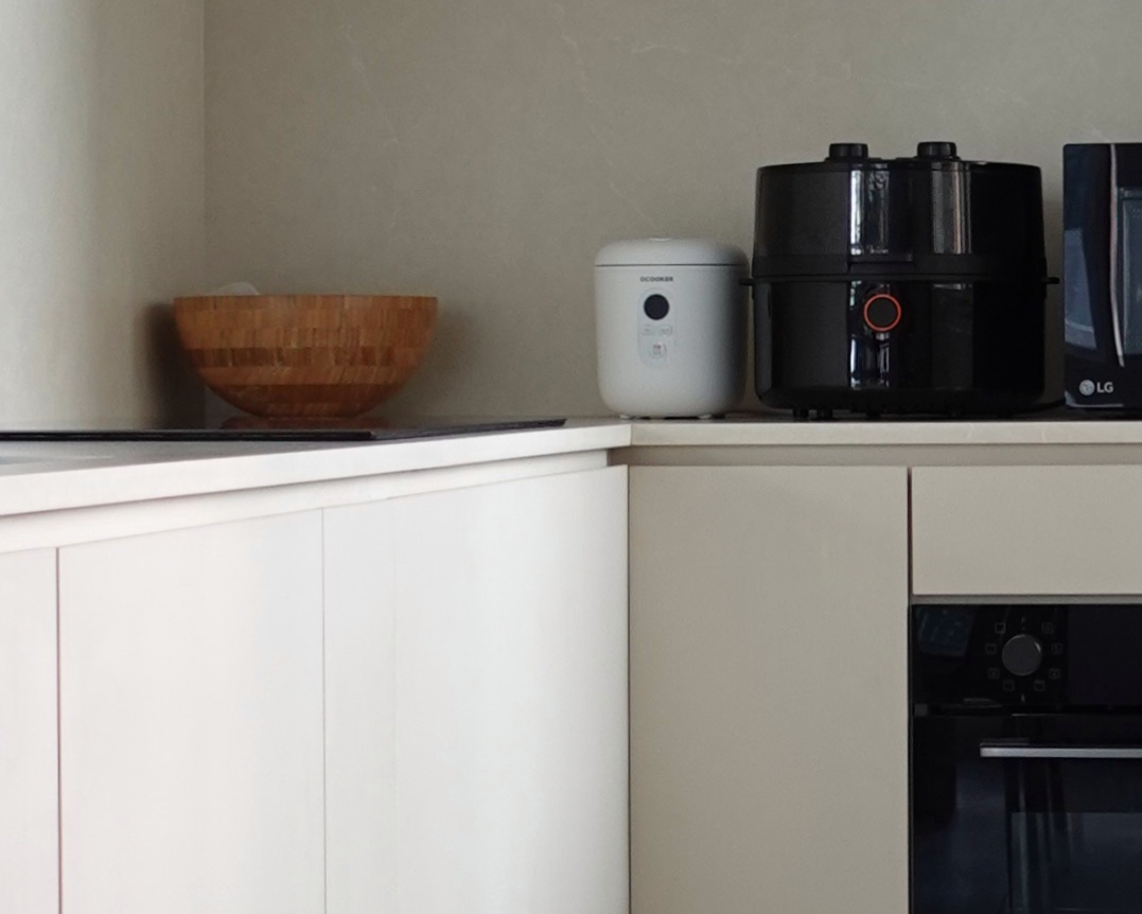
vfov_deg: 13.6
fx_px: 3820
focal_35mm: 113
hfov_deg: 16.9
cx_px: 807
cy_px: 537
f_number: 2
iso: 125
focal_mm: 9.4
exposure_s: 1/30
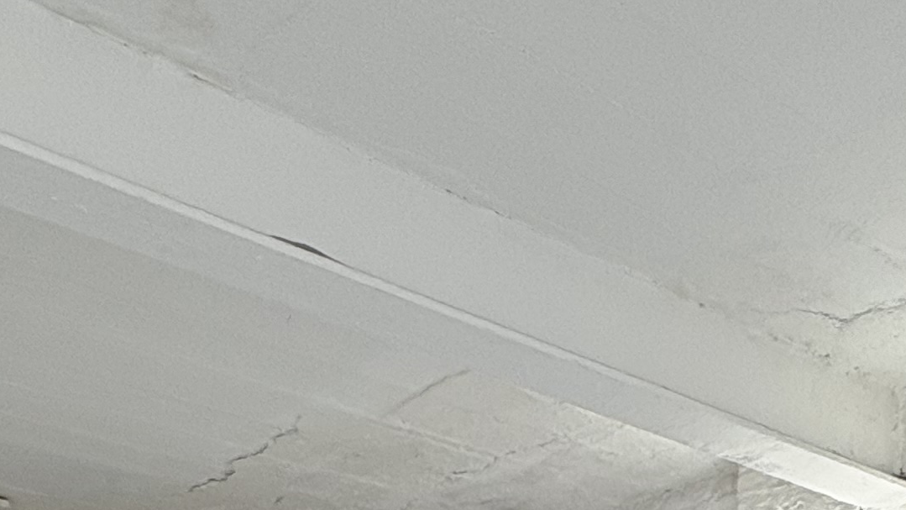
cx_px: 393
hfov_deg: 36.6
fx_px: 1369
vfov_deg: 16.3
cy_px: 1011
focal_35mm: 57
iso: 80
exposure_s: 1/112
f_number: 2.2
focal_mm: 2.22
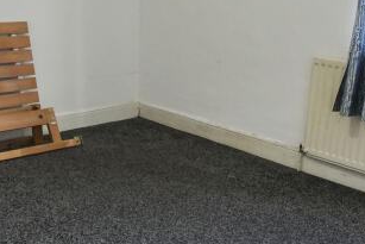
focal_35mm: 50
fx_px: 507
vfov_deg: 27.0
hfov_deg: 39.6
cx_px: 169
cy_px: 127
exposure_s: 1/160
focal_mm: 10
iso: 2000
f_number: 4
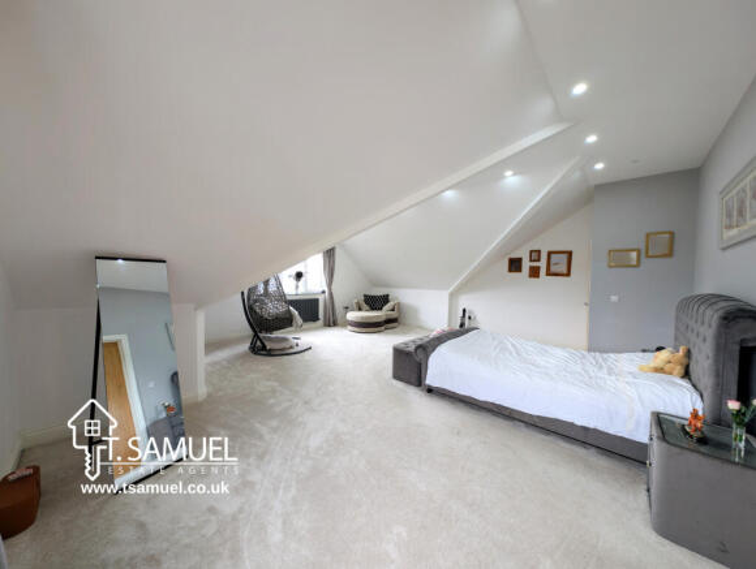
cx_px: 378
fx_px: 263
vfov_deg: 94.7
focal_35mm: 12
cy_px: 284
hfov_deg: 110.4
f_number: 1.95
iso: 40
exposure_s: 1/32.3
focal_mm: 2.23
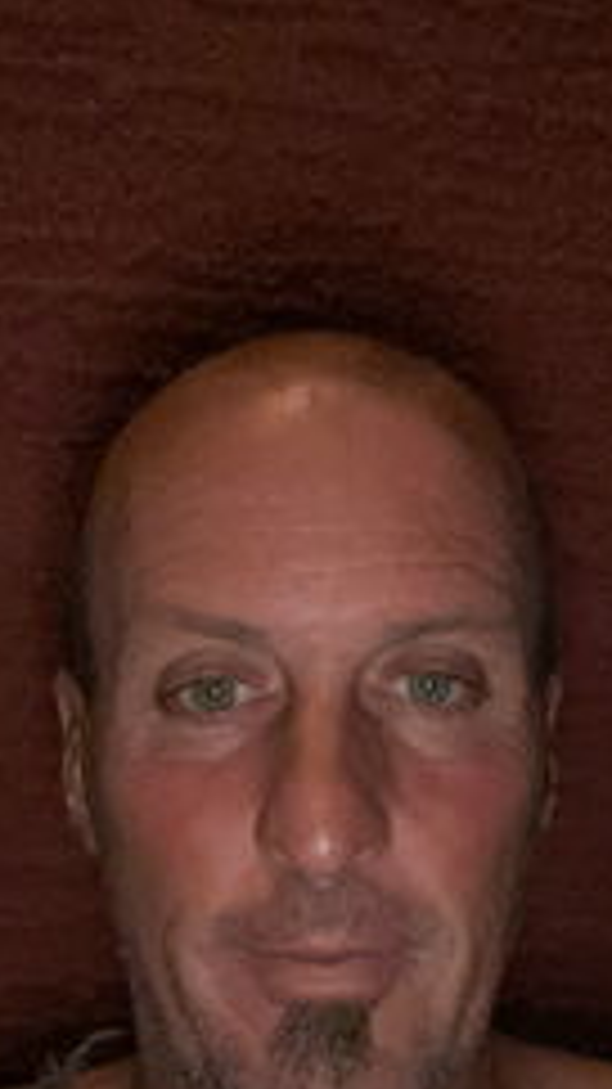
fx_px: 1559
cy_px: 783
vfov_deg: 37.8
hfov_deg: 22.2
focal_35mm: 54
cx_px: 338
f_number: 2.2
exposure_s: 1/16
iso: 1250
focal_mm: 2.71
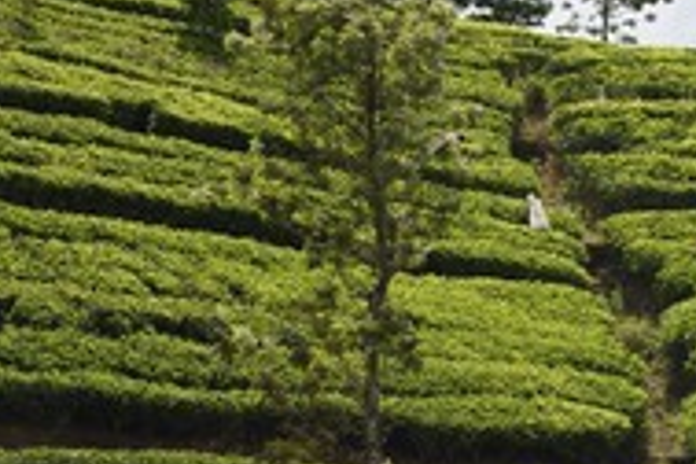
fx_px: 8603
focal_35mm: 445
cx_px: 637
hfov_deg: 4.6
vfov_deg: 3.1
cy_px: 44
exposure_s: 1/320
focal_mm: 200
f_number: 13
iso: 200
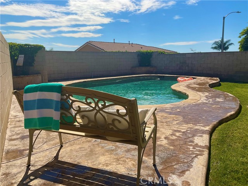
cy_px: 93
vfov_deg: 48.2
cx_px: 124
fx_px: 208
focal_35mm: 29
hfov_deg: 61.7
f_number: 1.8
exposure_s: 1/3788
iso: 16
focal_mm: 3
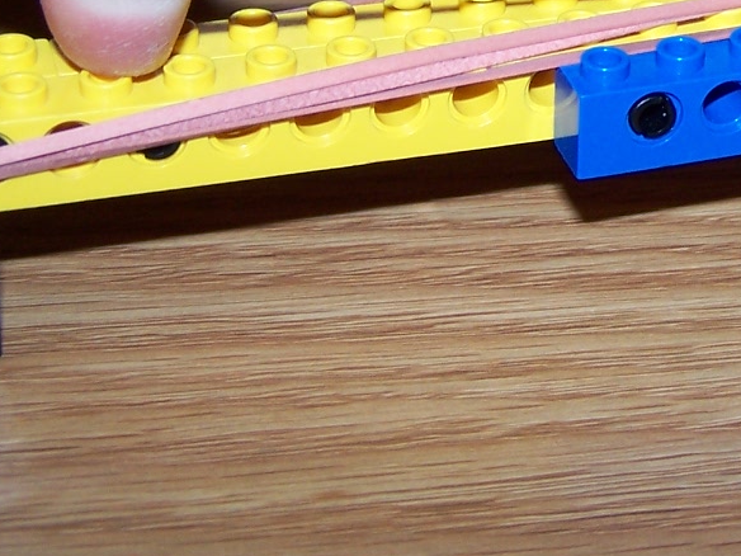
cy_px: -8
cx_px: 823
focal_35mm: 101
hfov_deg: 18.7
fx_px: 2162
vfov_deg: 14.4
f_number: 2.8
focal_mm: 6.3
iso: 80
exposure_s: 1/60
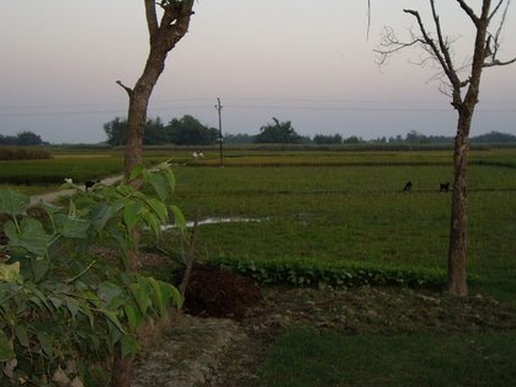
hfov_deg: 33.1
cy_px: 131
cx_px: 323
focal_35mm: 58
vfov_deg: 25.1
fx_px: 864
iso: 100
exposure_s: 1/200
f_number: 2.7
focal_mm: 6.2
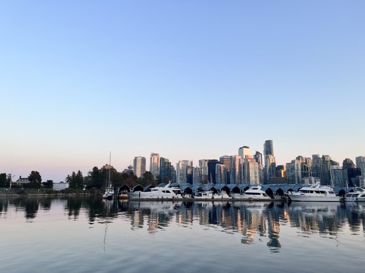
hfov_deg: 67.3
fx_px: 274
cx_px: 182
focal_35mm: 26
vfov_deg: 53.1
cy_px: 136
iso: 50
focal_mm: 5.1
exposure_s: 1/515
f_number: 1.6
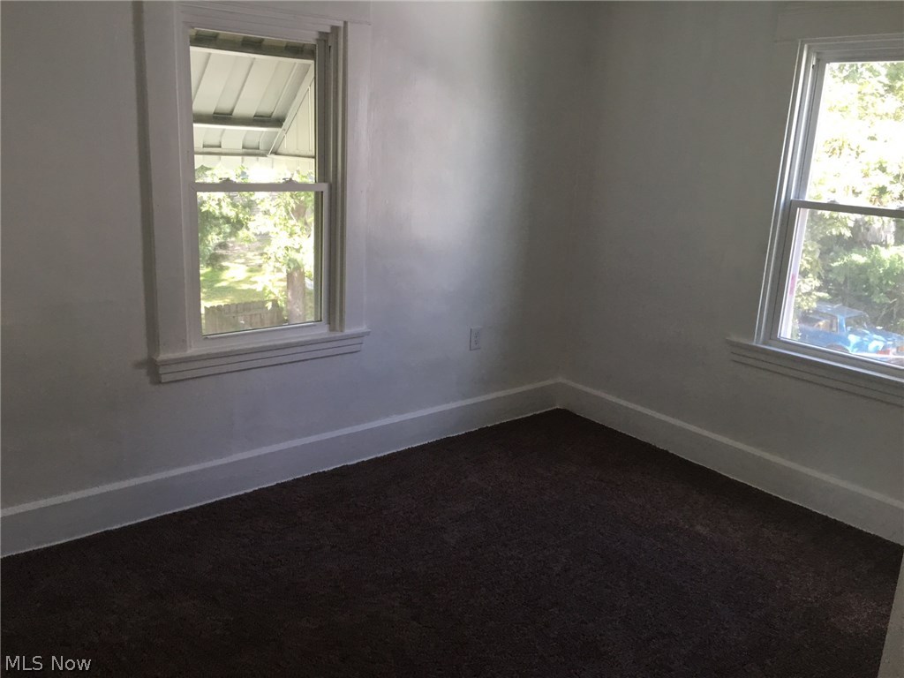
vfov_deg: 48.2
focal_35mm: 29
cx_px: 452
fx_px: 757
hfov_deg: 61.7
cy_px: 339
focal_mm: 4.15
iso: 40
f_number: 2.2
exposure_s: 1/30
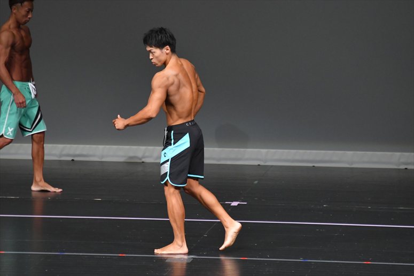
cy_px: 138
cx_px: 207
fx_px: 3966
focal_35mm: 345
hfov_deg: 6.0
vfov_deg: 4.0
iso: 4000
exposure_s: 1/400
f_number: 5.6
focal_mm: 230
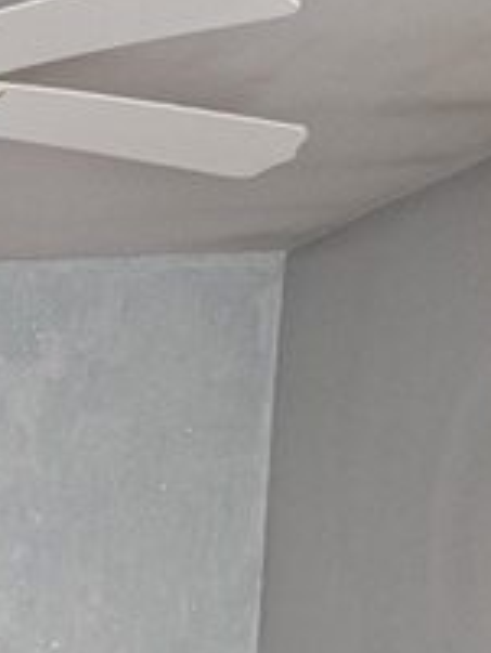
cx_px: -354
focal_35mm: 88
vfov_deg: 19.2
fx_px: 1663
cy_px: 1001
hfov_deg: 14.9
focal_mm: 5.4
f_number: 1.8
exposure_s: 1/60
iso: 800
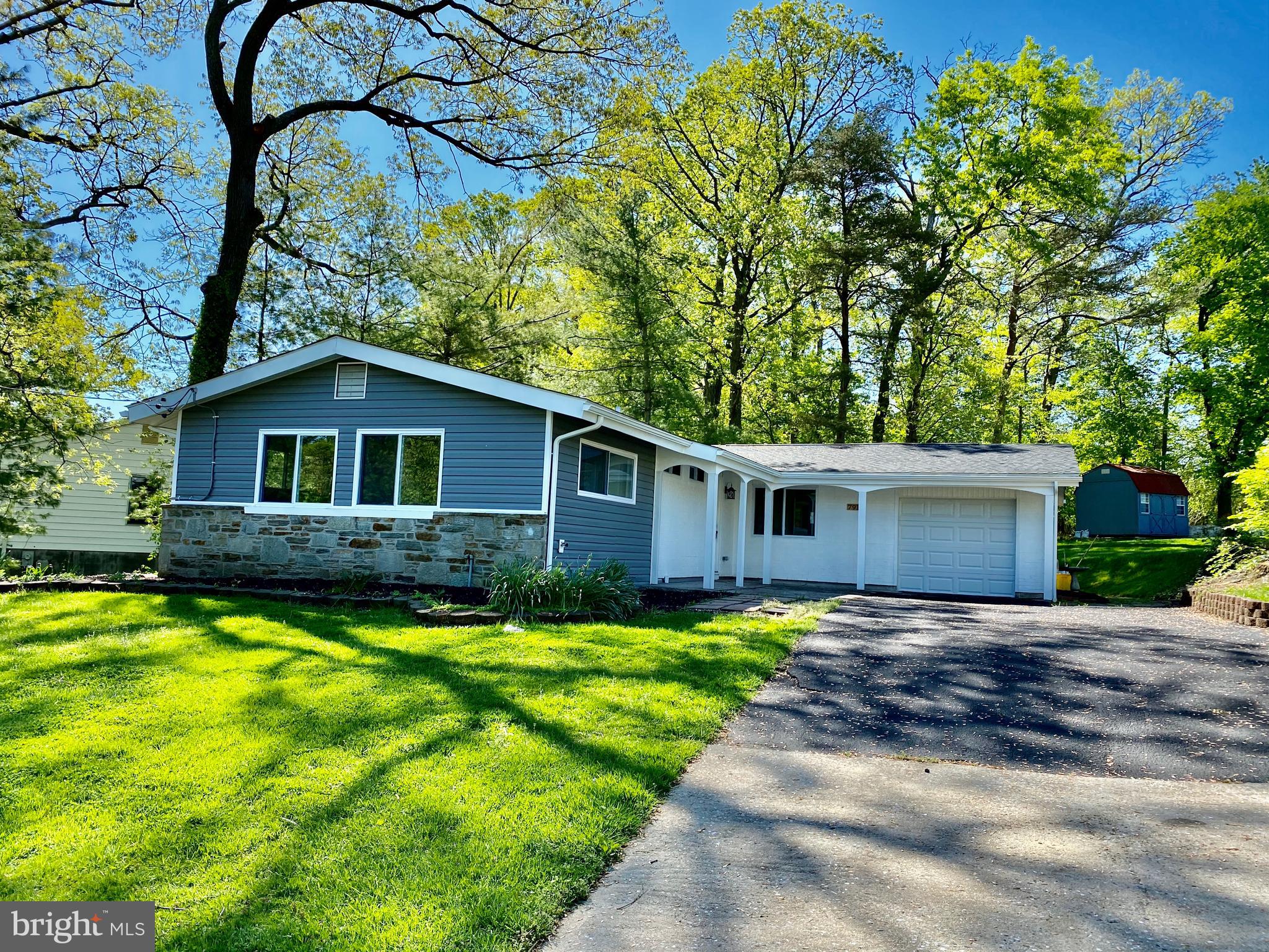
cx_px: 634
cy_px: 476
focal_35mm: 26
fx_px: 953
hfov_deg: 67.3
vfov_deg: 53.1
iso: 32
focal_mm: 4.25
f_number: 1.8
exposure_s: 1/943
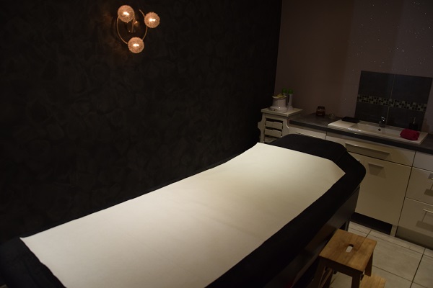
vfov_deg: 47.9
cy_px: 144
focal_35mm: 27
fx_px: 325
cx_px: 216
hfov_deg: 67.4
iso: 640
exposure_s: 1/60
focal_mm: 18
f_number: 4
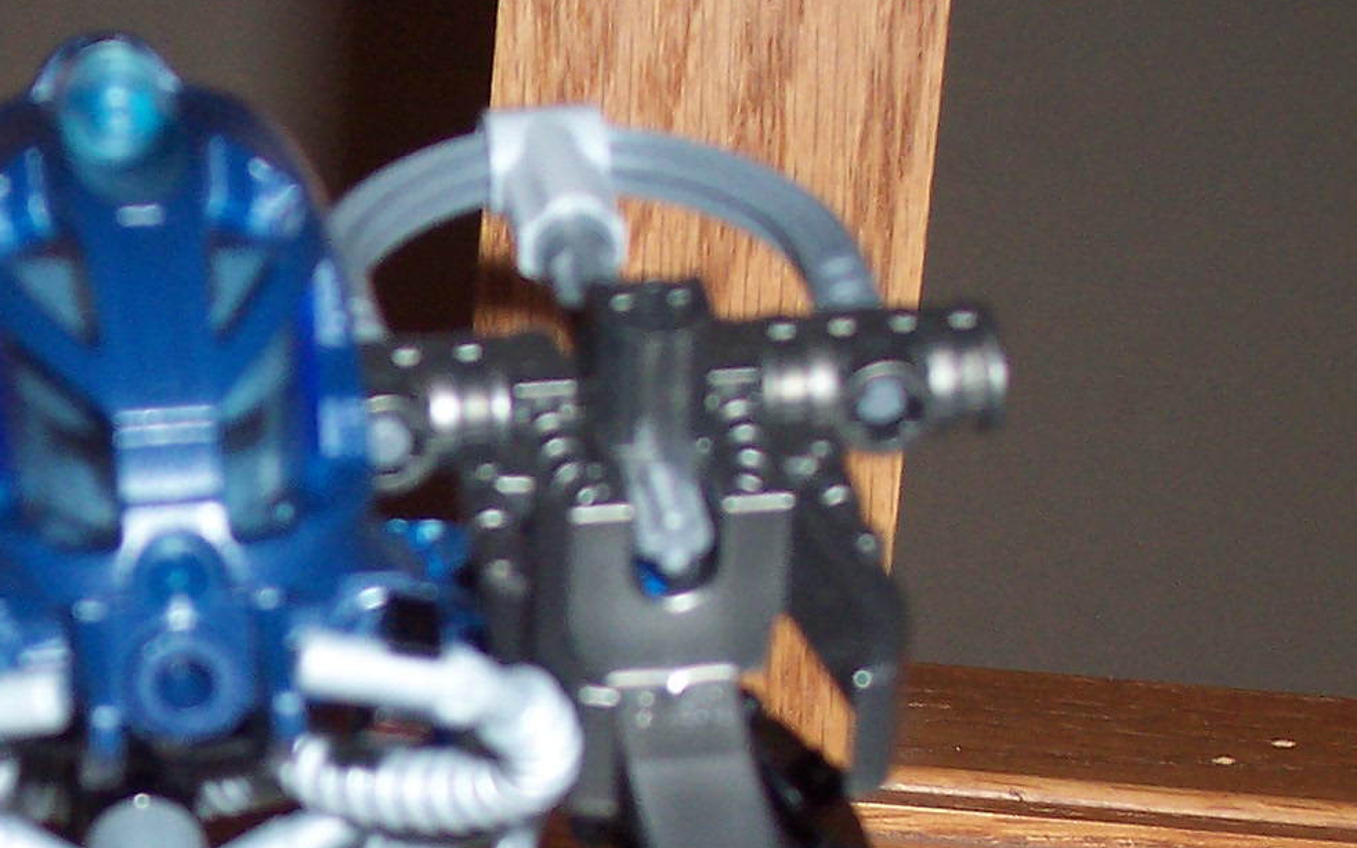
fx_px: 4623
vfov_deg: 10.3
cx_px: 111
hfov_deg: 16.5
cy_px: 999
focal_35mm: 125
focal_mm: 8.6
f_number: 3.4
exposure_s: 1/60
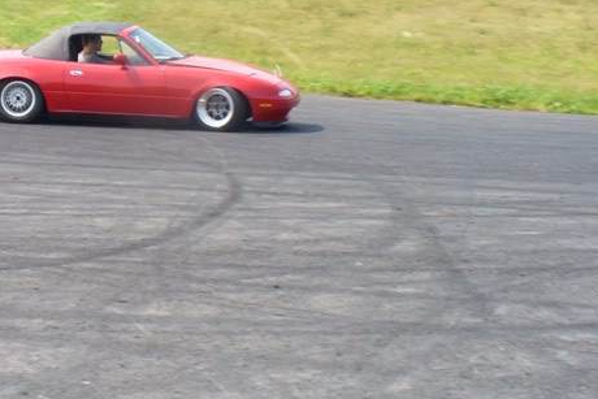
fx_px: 1263
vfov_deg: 17.9
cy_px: 116
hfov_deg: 26.2
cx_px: 124
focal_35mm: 76
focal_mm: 7
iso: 80
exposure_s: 1/160
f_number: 5.8
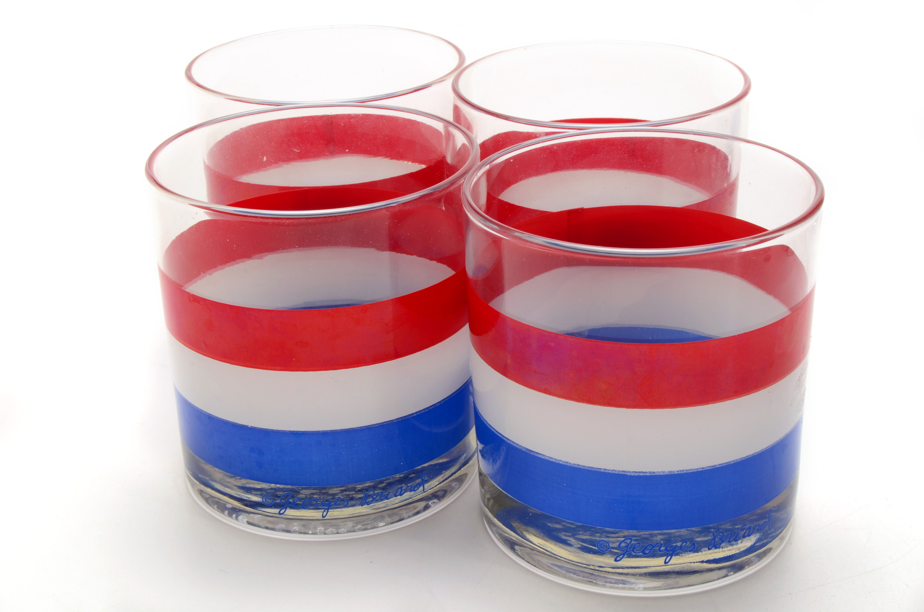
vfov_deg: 21.5
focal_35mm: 63
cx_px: 462
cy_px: 306
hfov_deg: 32.0
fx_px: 1614
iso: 100
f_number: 25
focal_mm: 42
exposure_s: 1/160
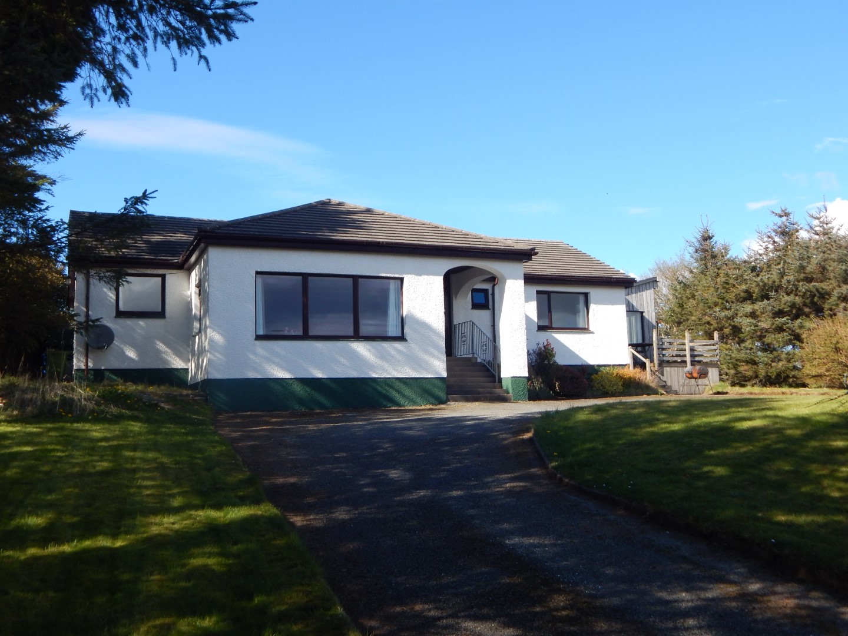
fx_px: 833
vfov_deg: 41.8
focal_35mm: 34
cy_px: 318
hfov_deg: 54.0
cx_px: 424
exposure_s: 1/800
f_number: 3.3
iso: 125
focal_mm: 6.1
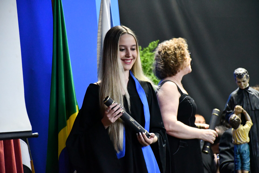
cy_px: 86
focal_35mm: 142
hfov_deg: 14.4
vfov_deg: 9.7
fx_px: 1022
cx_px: 130
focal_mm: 95
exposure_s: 1/40
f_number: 5.3
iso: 12800
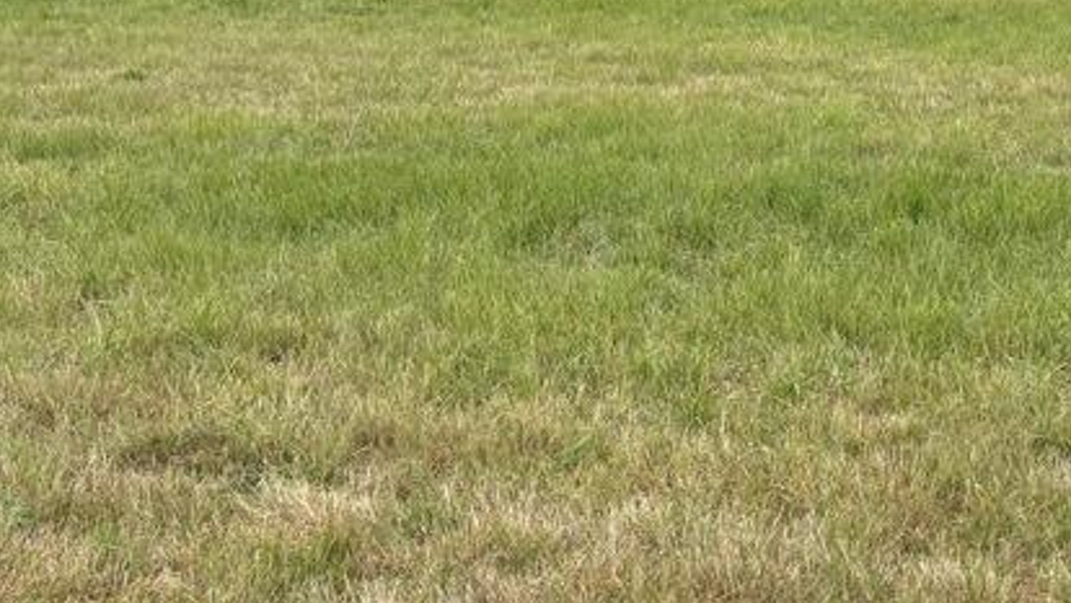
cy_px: -142
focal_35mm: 70
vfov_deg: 16.4
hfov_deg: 29.2
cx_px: 911
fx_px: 1988
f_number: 1.6
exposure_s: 1/873
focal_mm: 5.96
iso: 64
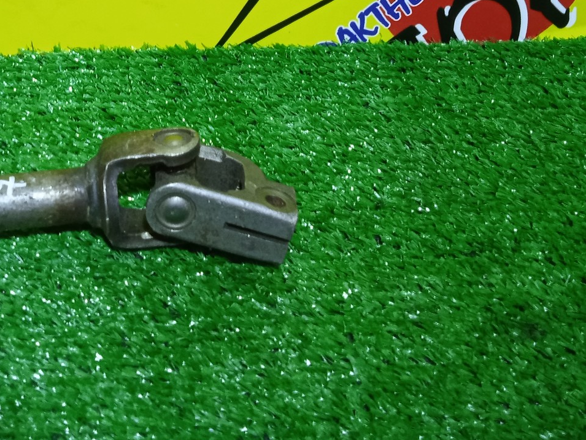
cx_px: 166
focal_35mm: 61
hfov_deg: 31.3
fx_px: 1033
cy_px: -28
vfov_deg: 22.8
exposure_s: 1/20
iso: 764
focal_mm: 3.43
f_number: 2.2
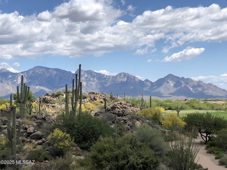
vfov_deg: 25.7
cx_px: 114
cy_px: 85
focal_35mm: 57
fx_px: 374
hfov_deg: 33.8
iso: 20
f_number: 2.8
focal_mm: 6.6
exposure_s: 1/1091
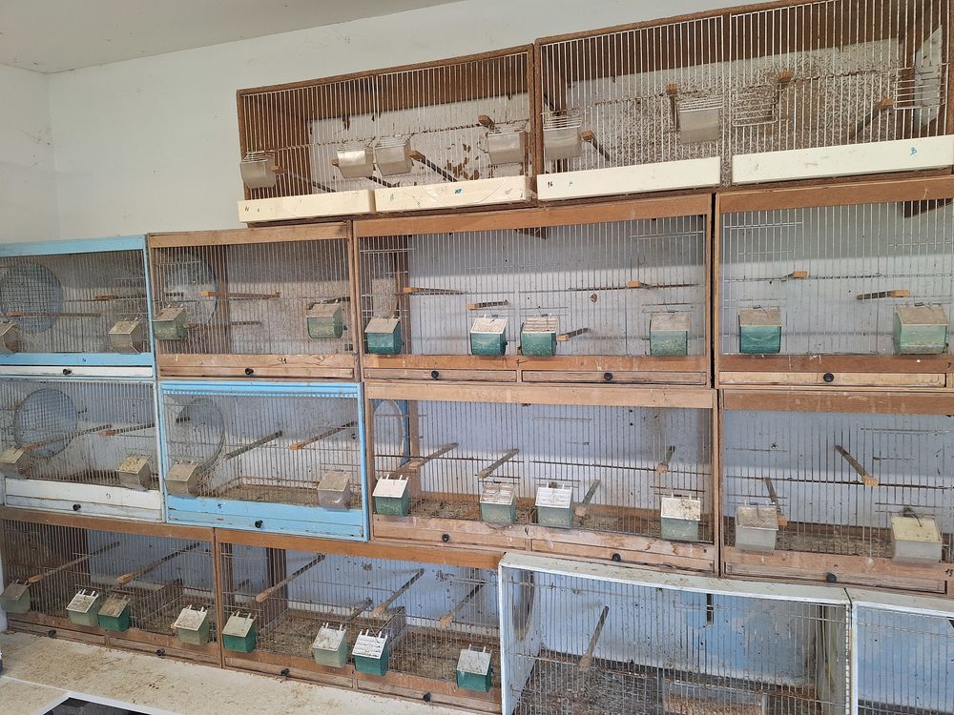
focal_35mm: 23
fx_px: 634
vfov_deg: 58.9
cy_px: 358
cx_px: 477
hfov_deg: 73.9
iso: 64
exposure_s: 1/50
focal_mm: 5.54
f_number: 1.8
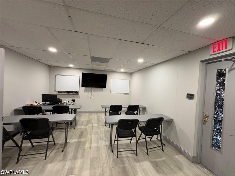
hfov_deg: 102.1
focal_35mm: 14
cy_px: 88
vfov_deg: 85.7
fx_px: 95
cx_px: 118
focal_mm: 2.22
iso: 200
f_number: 2.2
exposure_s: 1/60
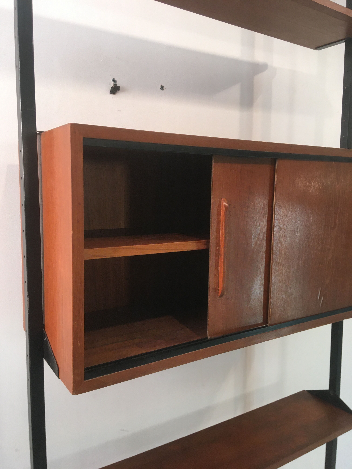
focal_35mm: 29
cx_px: 176
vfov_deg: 61.7
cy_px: 234
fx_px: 393
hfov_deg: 48.2
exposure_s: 1/30
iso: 40
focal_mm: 4.15
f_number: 2.2
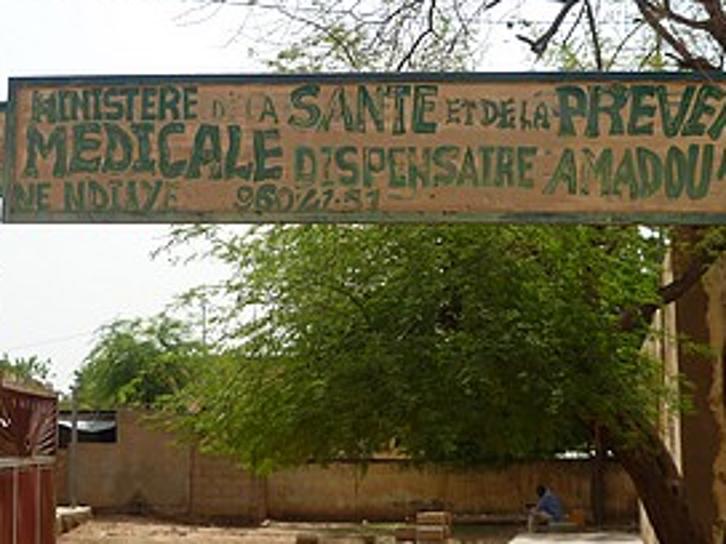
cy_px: 271
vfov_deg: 21.6
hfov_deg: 28.5
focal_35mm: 68
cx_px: 395
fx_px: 1426
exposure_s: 1/125
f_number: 9
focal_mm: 6.6
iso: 80
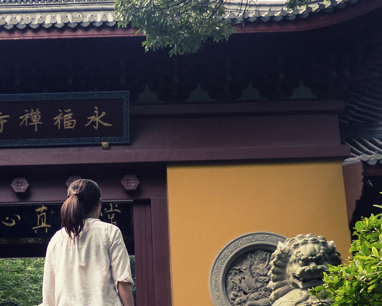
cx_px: 51
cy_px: 206
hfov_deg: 20.9
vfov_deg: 17.0
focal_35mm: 90
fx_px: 1018
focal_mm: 22.3
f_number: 5.6
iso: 400
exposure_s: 1/200
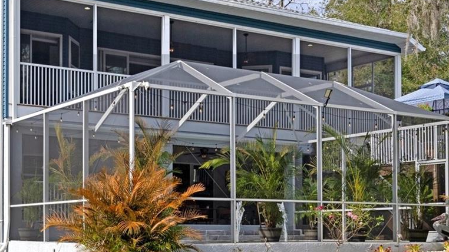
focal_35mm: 66
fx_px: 786
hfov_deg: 31.7
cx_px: 162
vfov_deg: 18.1
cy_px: 193
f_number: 8
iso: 320
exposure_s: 1/125
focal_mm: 30
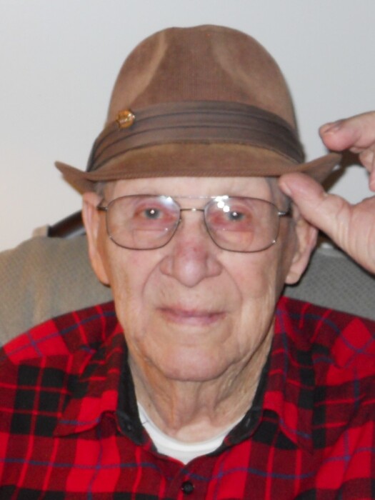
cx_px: 188
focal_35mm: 28
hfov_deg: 49.7
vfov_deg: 63.4
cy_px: 250
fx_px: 404
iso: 80
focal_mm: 5
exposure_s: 1/25
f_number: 2.7
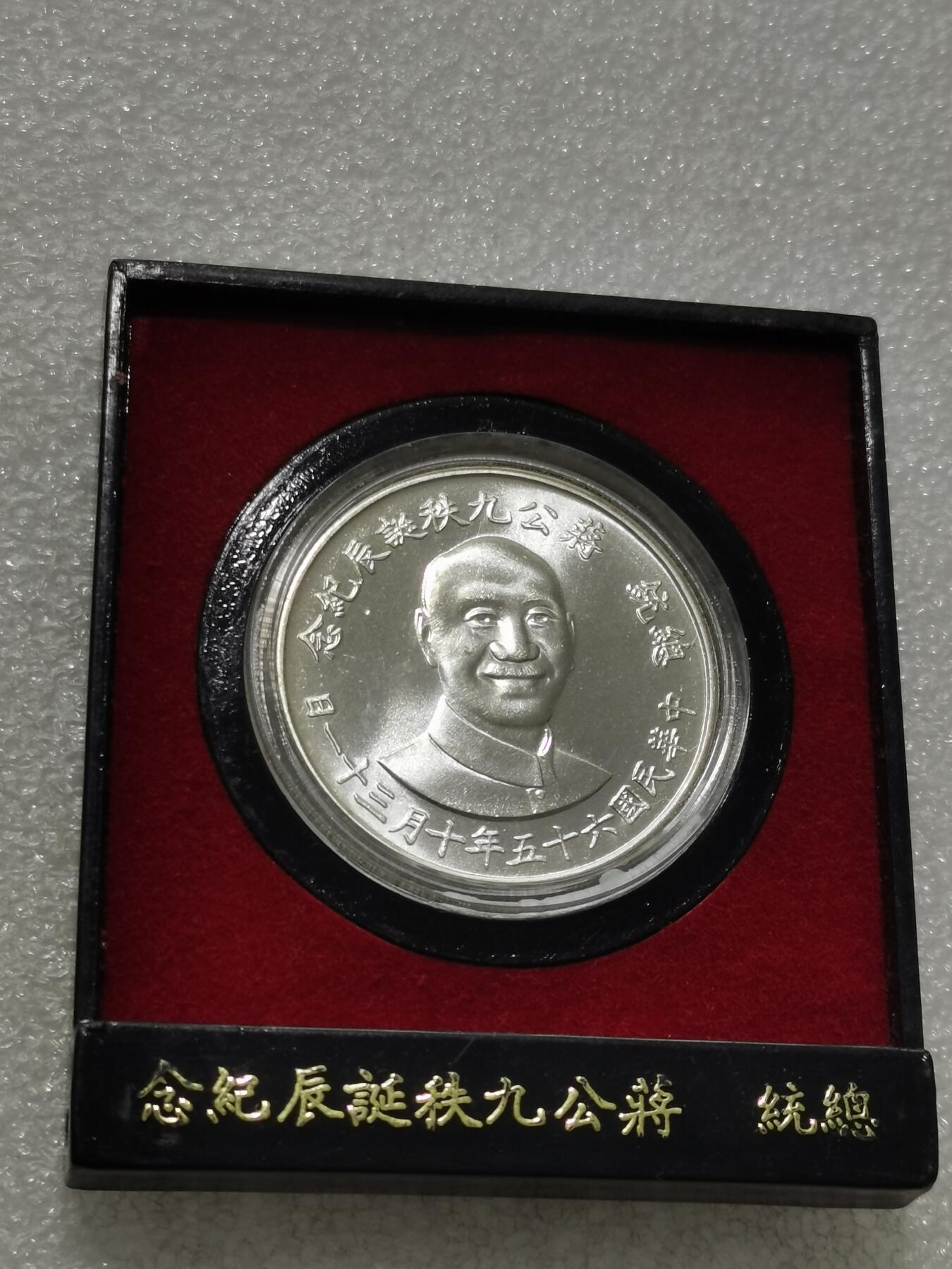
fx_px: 2677
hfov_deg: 20.2
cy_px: 634
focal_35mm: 73
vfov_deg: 26.7
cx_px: 476
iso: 50
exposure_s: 1/156
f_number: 1.8
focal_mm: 5.58
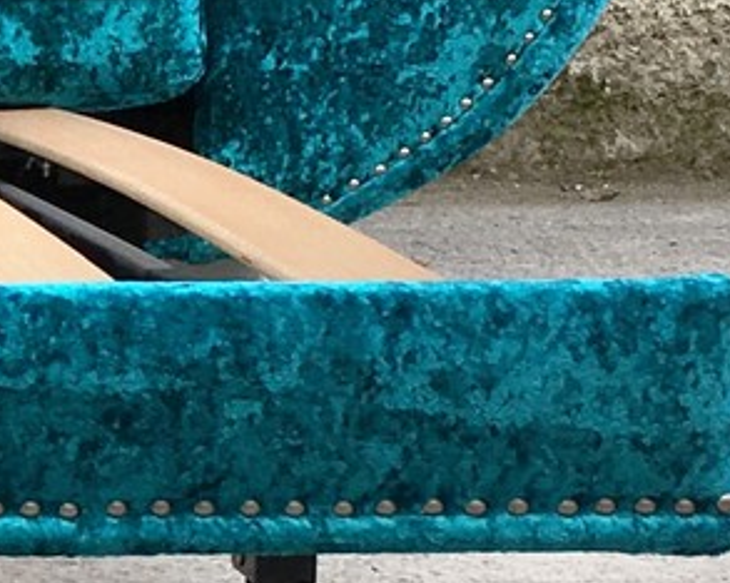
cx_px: -1019
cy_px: -29
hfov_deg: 11.2
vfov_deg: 10.5
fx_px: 3131
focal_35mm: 145
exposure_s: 1/349
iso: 25
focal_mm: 4.15
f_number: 2.2
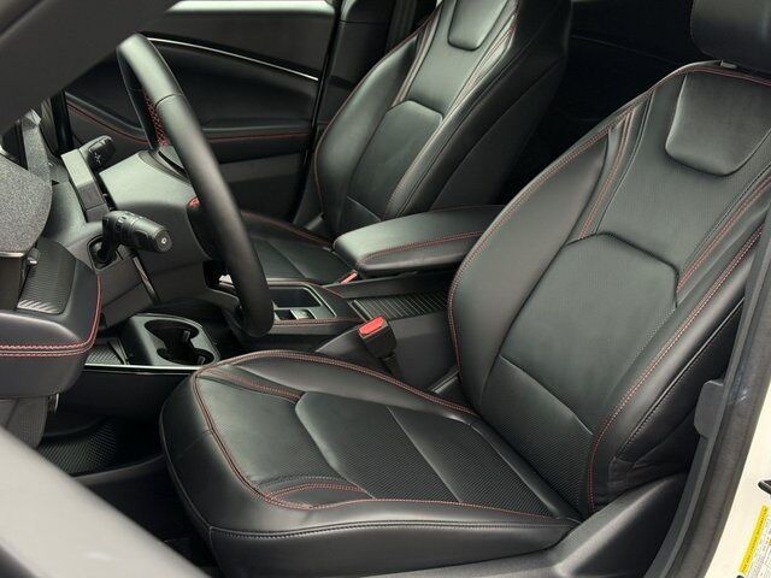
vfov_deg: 30.3
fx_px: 1069
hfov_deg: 39.7
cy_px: 289
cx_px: 386
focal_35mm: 48
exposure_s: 1/203
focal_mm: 6.76
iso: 160
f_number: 1.78
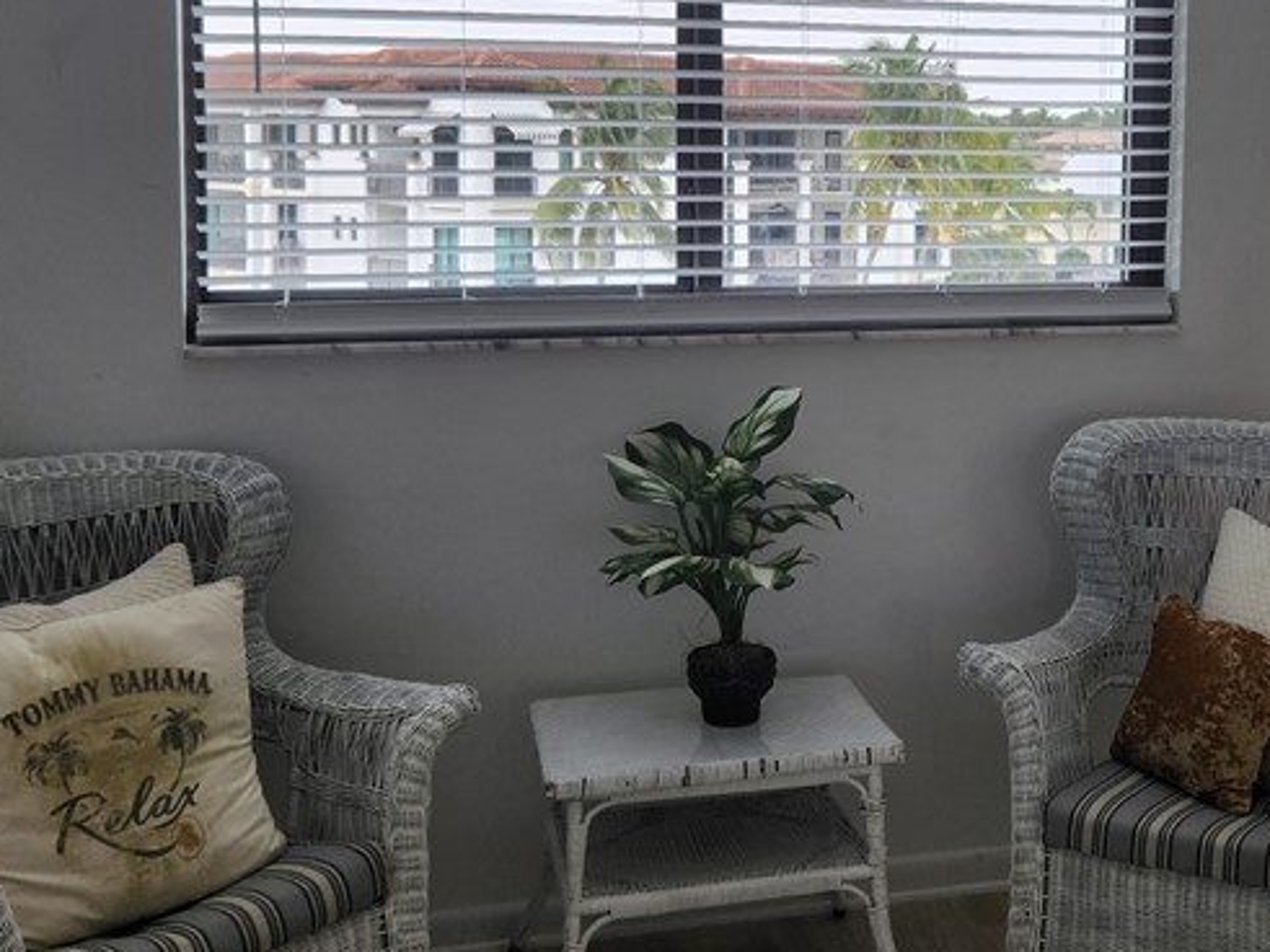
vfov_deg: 29.9
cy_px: 261
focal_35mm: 48
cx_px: 934
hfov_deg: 38.8
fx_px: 1761
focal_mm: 5.4
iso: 40
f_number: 1.8
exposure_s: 1/180
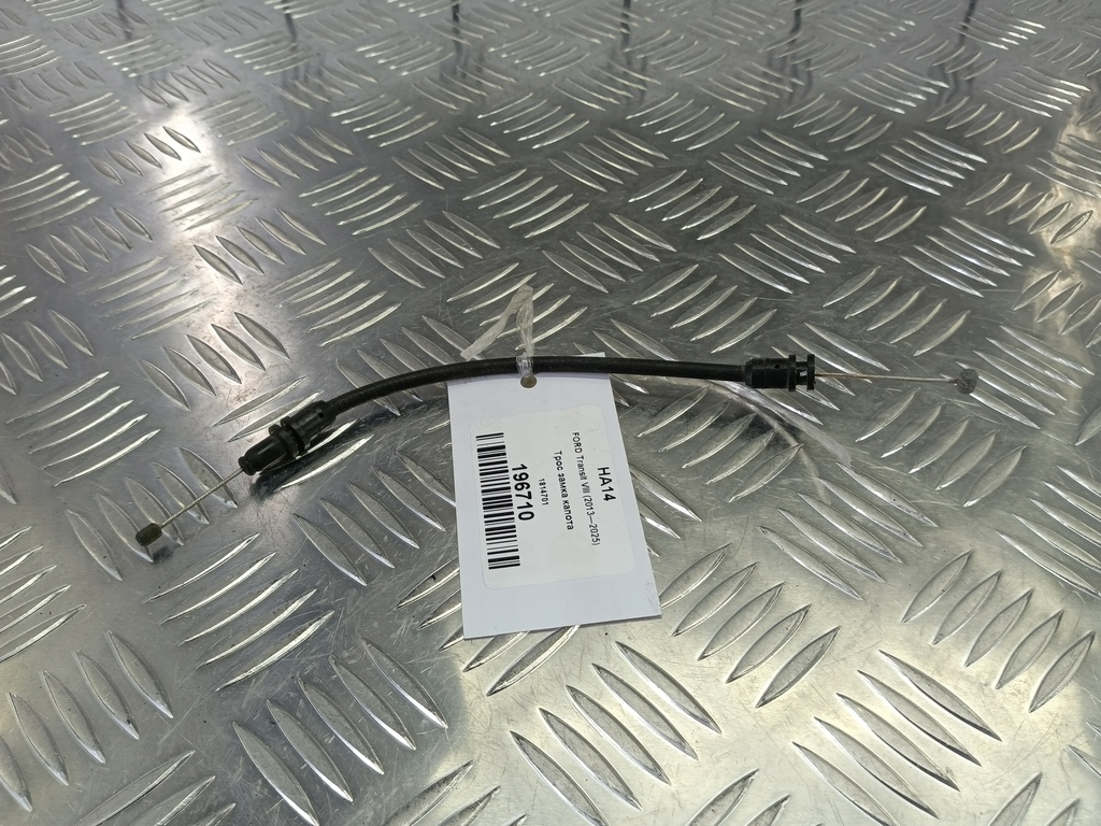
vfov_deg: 58.9
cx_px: 550
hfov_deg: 73.9
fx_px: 732
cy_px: 413
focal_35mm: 23
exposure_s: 1/50
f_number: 1.6
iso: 85
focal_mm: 4.11
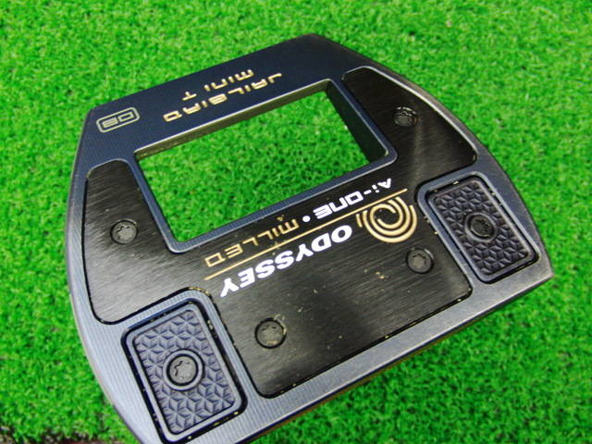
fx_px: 633
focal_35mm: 37
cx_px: 296
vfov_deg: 38.7
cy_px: 222
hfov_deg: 50.1
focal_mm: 6.42
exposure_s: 1/20
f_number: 3.6
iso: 400
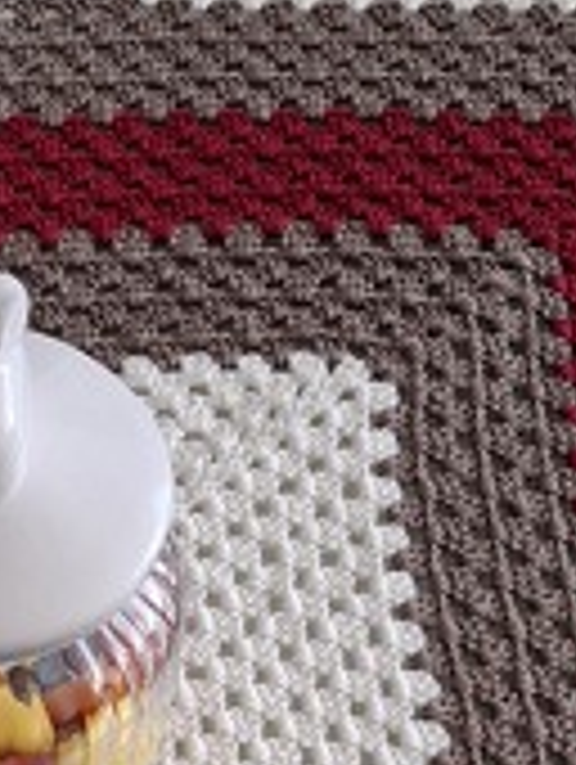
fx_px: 2390
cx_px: -243
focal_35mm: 108
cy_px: 972
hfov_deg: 13.1
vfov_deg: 17.2
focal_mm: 5.54
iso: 100
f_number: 1.8
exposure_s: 1/100
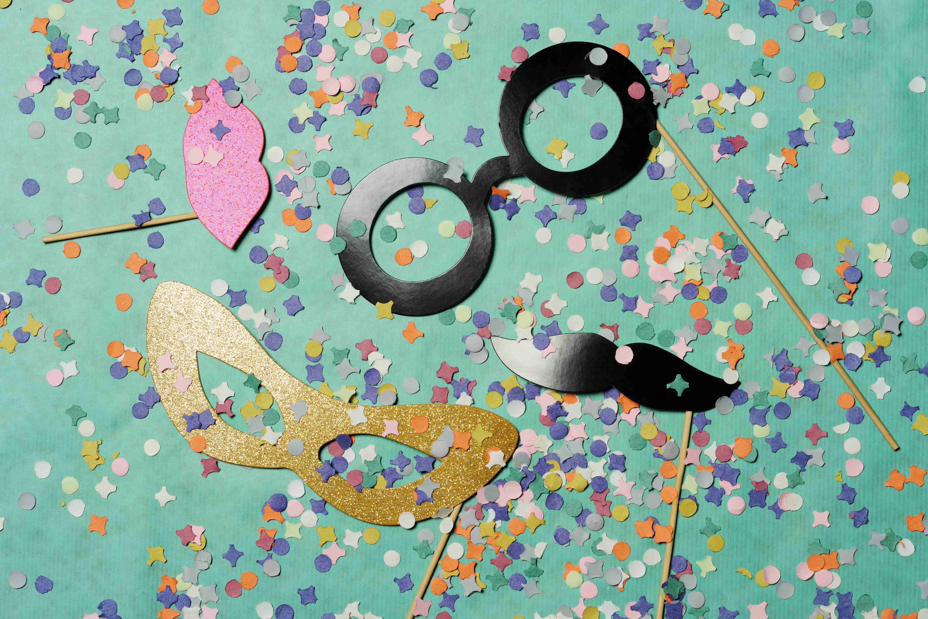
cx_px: 464
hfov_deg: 23.9
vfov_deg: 16.1
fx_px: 2191
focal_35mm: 85
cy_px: 310
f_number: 10
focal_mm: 85
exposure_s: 1/100
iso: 100
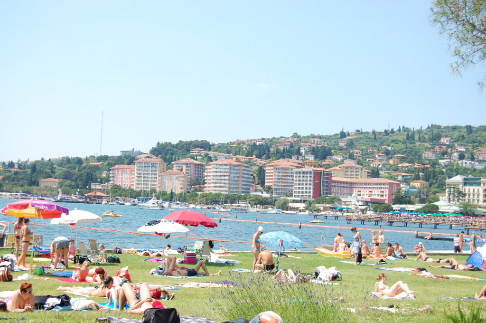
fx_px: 708
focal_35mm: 52
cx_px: 243
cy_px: 162
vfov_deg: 25.7
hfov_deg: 37.9
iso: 200
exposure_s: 1/500
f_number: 5.6
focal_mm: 35
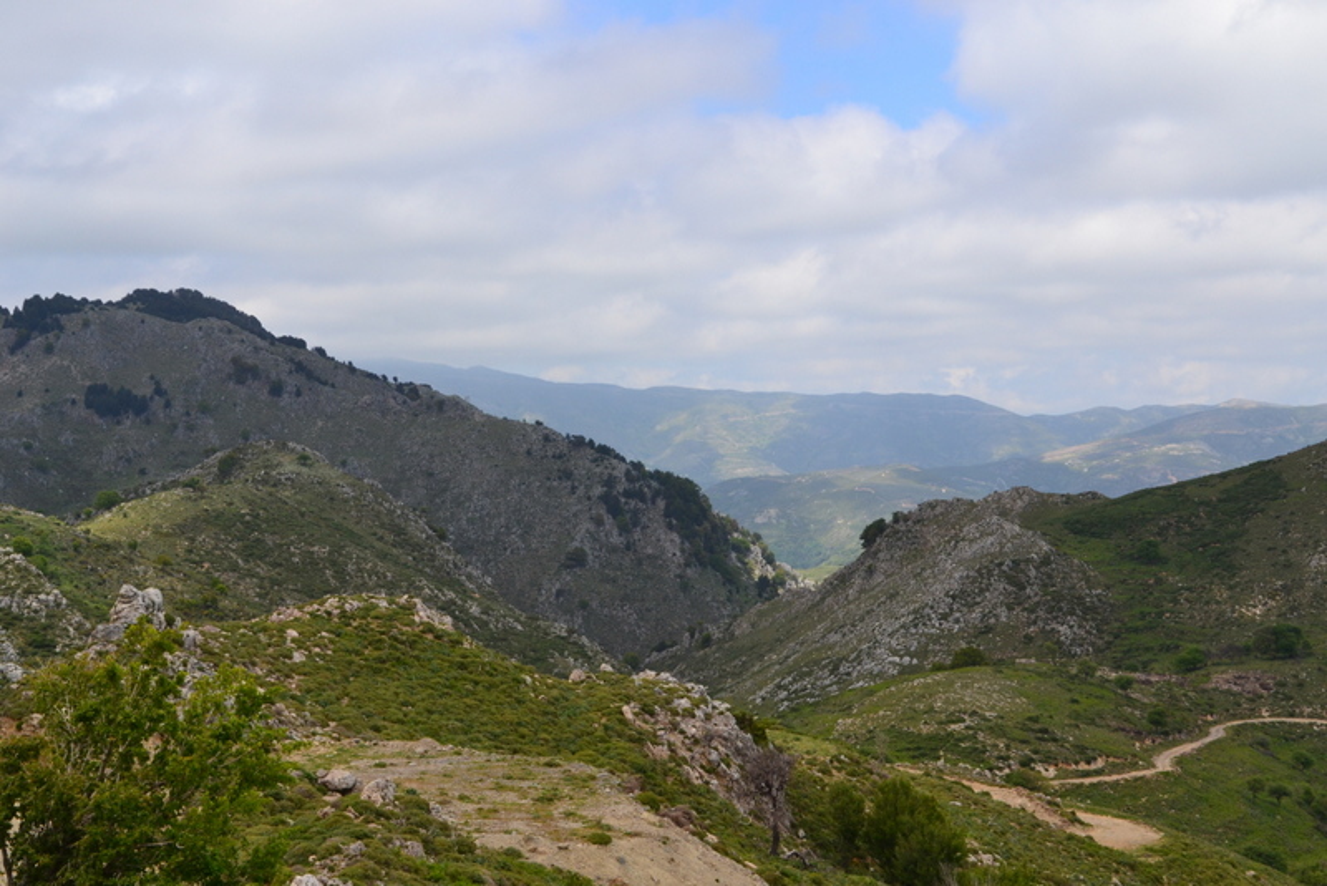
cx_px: 664
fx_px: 2102
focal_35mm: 57
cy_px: 443
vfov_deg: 23.8
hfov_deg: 35.0
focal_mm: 38
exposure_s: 1/400
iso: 400
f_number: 11
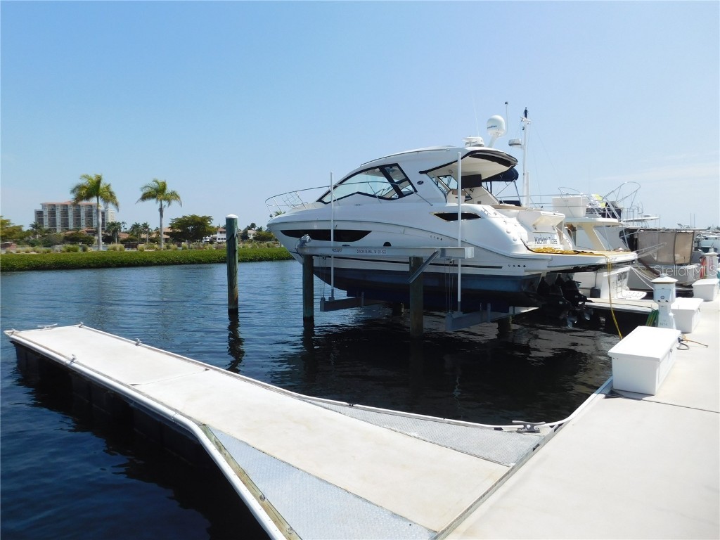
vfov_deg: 58.9
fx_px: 478
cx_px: 360
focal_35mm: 23
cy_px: 270
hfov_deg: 73.9
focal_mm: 4
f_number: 6
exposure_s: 1/500
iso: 125
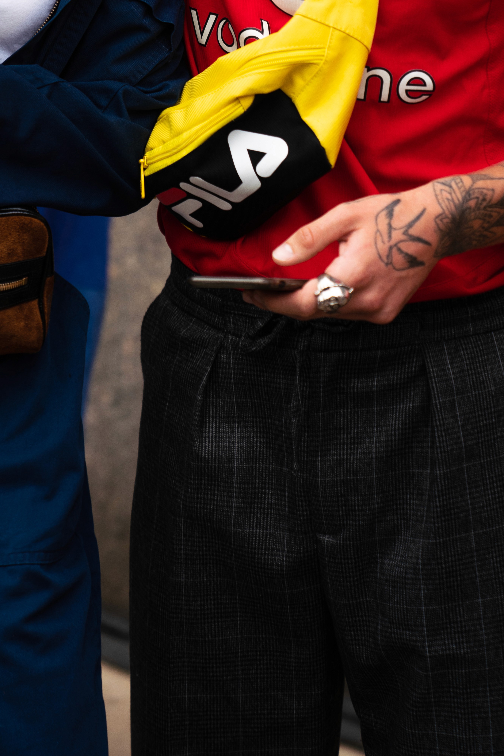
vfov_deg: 14.8
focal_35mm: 136
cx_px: 142
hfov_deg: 10.1
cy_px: 17
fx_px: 2855
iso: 80
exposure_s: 1/100
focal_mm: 68
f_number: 2.8
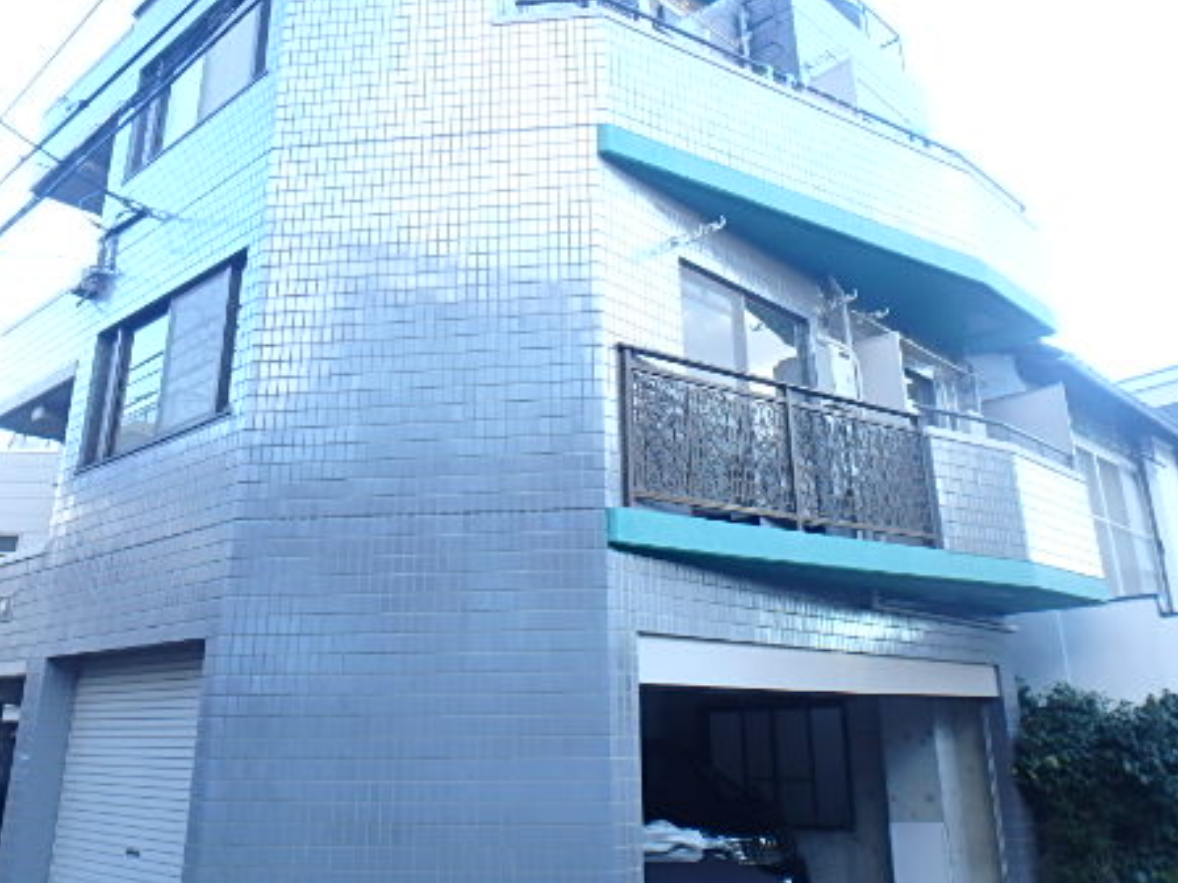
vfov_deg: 46.7
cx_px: 563
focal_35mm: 30
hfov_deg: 59.9
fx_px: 1021
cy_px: 381
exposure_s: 1/60
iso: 125
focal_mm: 3.7
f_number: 3.5
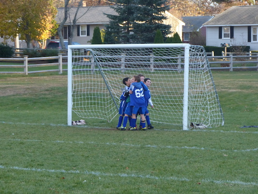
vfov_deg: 8.1
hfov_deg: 10.8
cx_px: 129
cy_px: 97
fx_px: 1364
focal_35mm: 183
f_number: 2.8
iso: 400
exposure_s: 1/400
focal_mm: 33
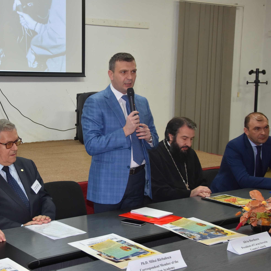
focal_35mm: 58
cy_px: 136
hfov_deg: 29.3
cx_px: 83
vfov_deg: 29.6
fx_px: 514
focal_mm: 30
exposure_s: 1/60
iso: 500
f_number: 4.2
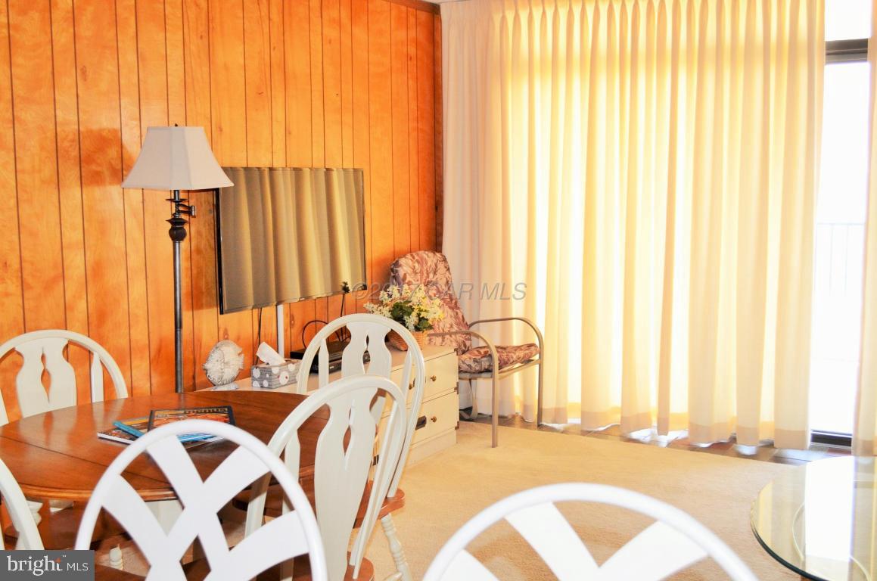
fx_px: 948
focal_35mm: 39
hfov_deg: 49.6
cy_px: 290
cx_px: 438
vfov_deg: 34.1
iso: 900
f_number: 4.2
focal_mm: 26
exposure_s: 1/60
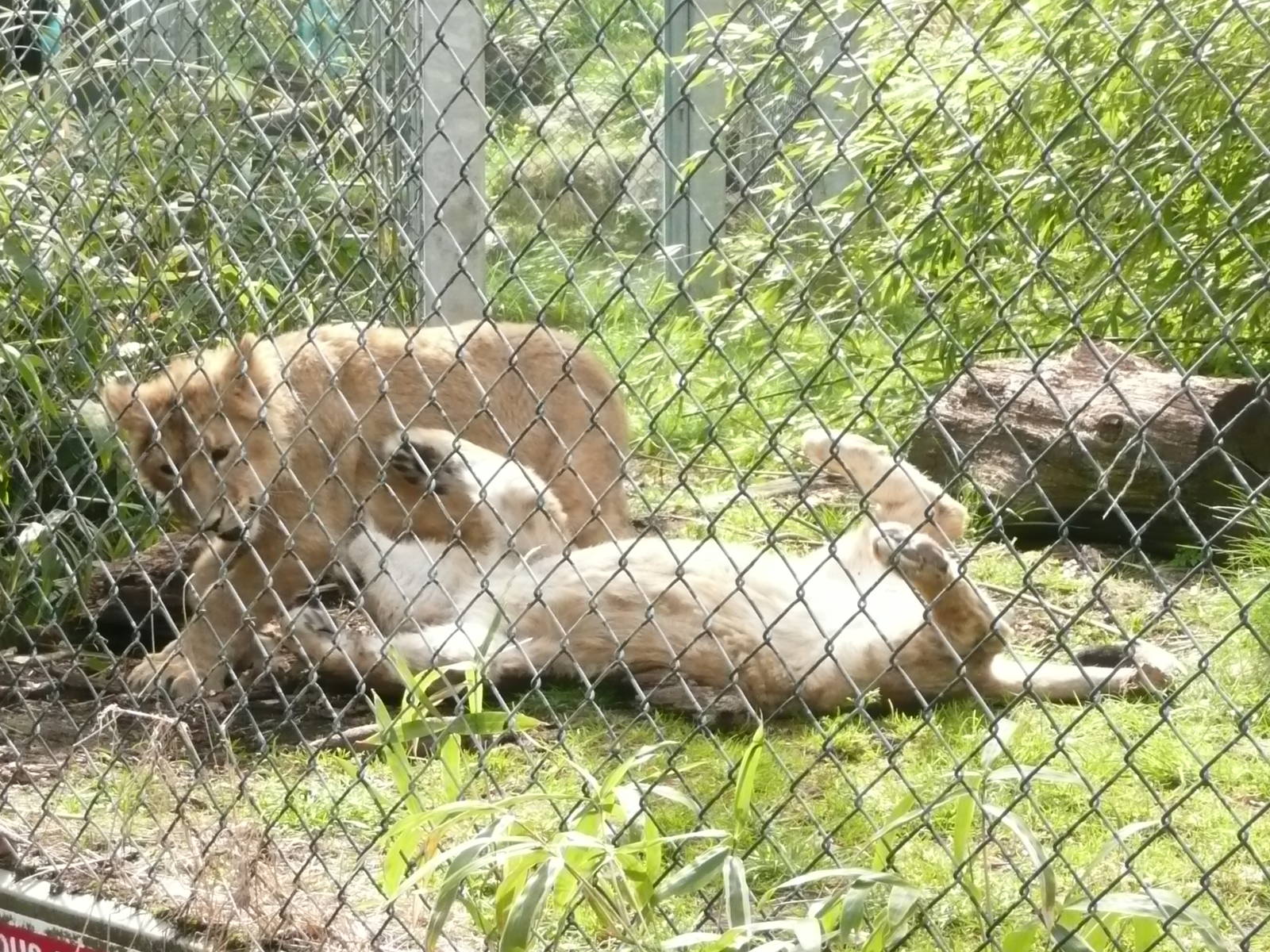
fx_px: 4219
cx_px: 635
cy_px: 476
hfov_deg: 17.1
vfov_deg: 12.9
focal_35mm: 115
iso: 320
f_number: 4.6
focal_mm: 12.7
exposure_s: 1/125
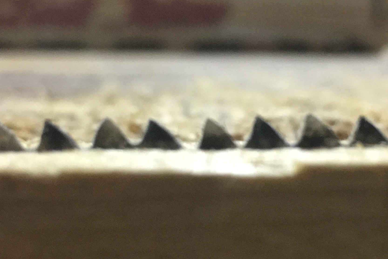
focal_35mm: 73
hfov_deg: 27.7
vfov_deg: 18.7
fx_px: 787
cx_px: 216
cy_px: 124
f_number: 2.2
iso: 200
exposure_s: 1/17
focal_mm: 4.15
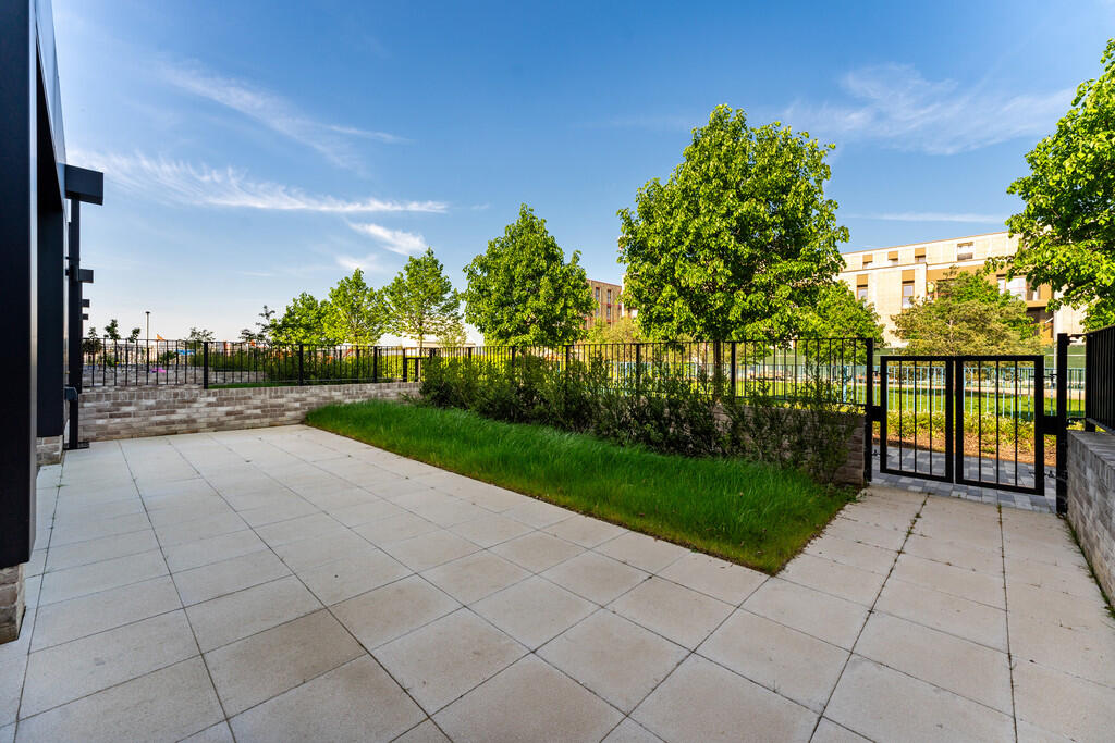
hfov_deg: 104.2
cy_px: 372
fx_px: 434
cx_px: 558
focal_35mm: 14
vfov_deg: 81.2
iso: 160
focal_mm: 14
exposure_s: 1/250
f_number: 8
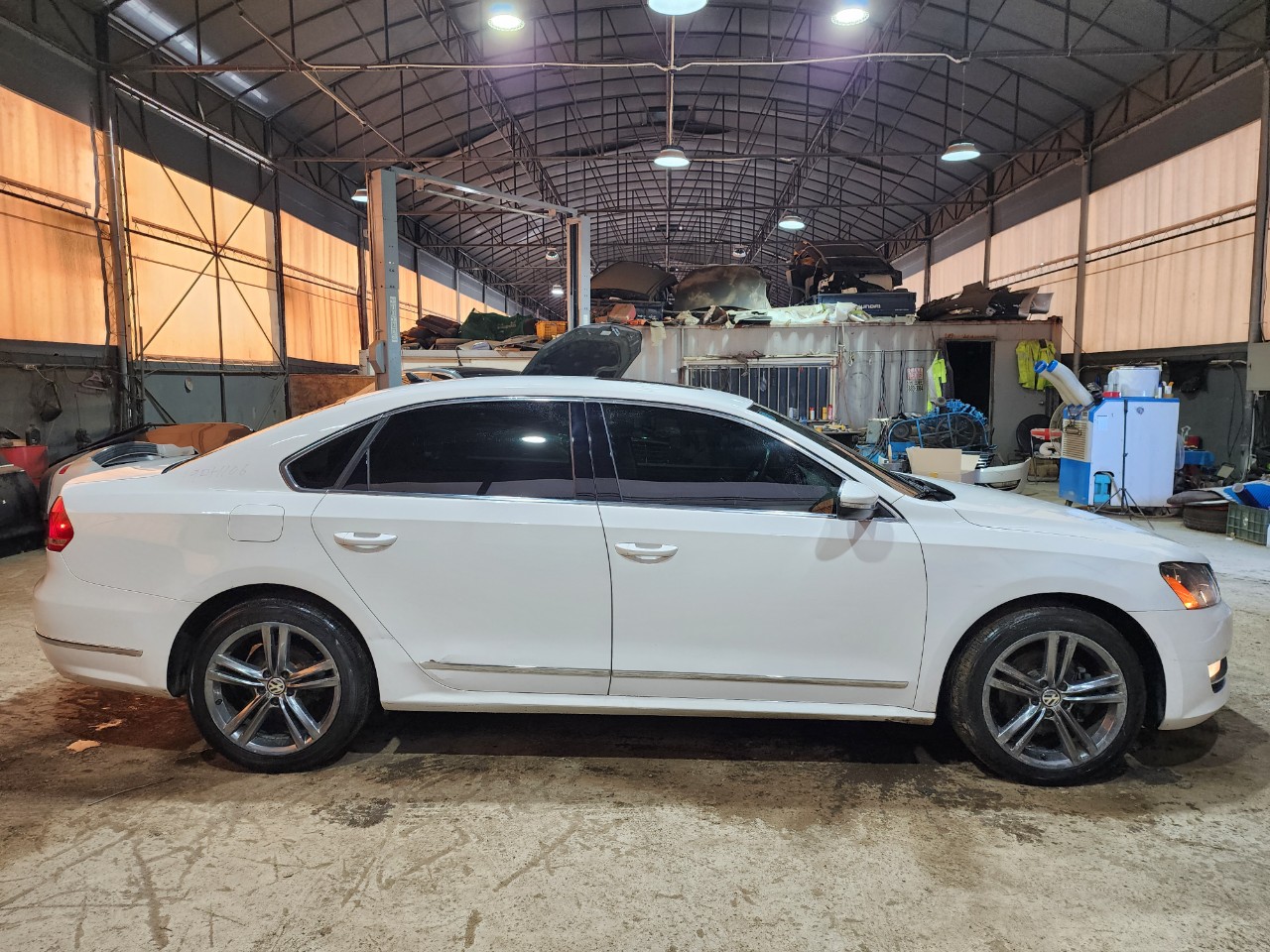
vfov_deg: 58.9
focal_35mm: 23
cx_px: 635
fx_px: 844
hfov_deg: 73.9
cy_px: 476
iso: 125
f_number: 1.8
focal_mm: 6.4
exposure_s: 1/120
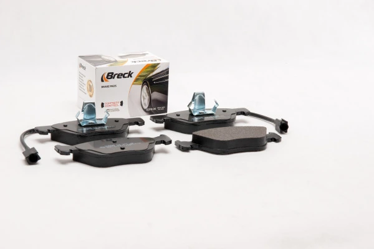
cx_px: 187
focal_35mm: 90
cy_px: 124
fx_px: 935
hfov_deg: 22.6
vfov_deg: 15.2
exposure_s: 1/125
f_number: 13
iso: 100
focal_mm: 60
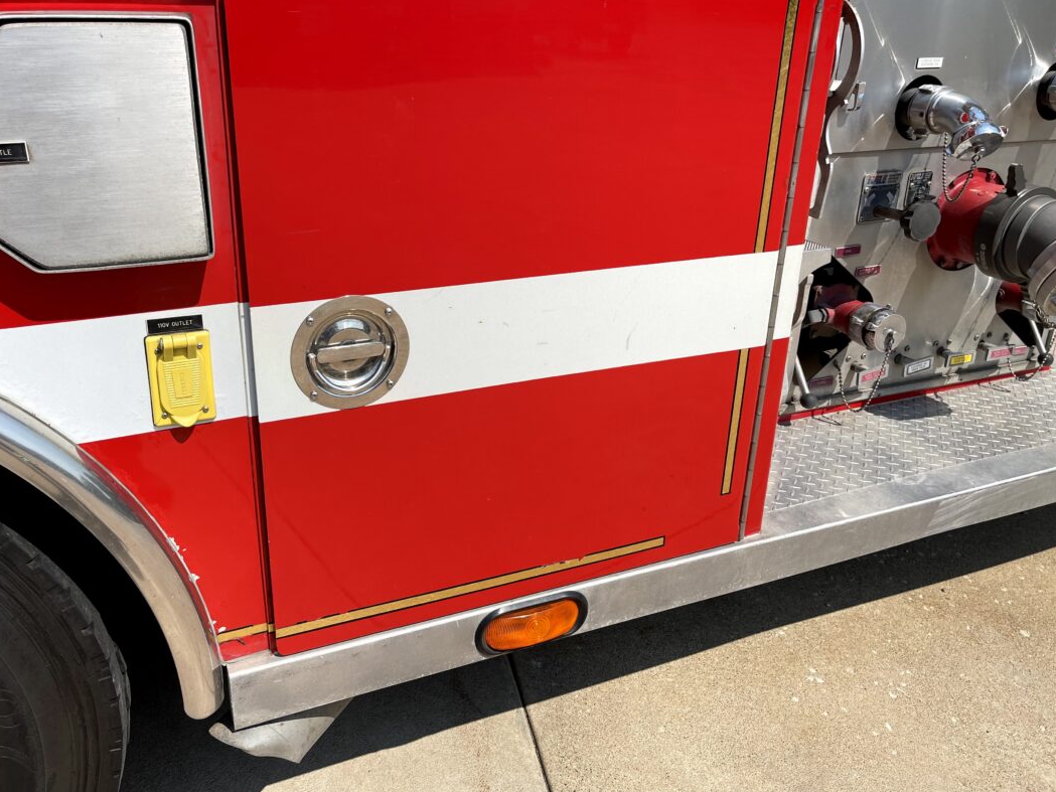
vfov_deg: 48.2
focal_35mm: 29
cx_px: 472
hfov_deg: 61.5
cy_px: 355
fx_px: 885
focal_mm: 5.1
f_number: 1.6
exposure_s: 1/4202
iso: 32
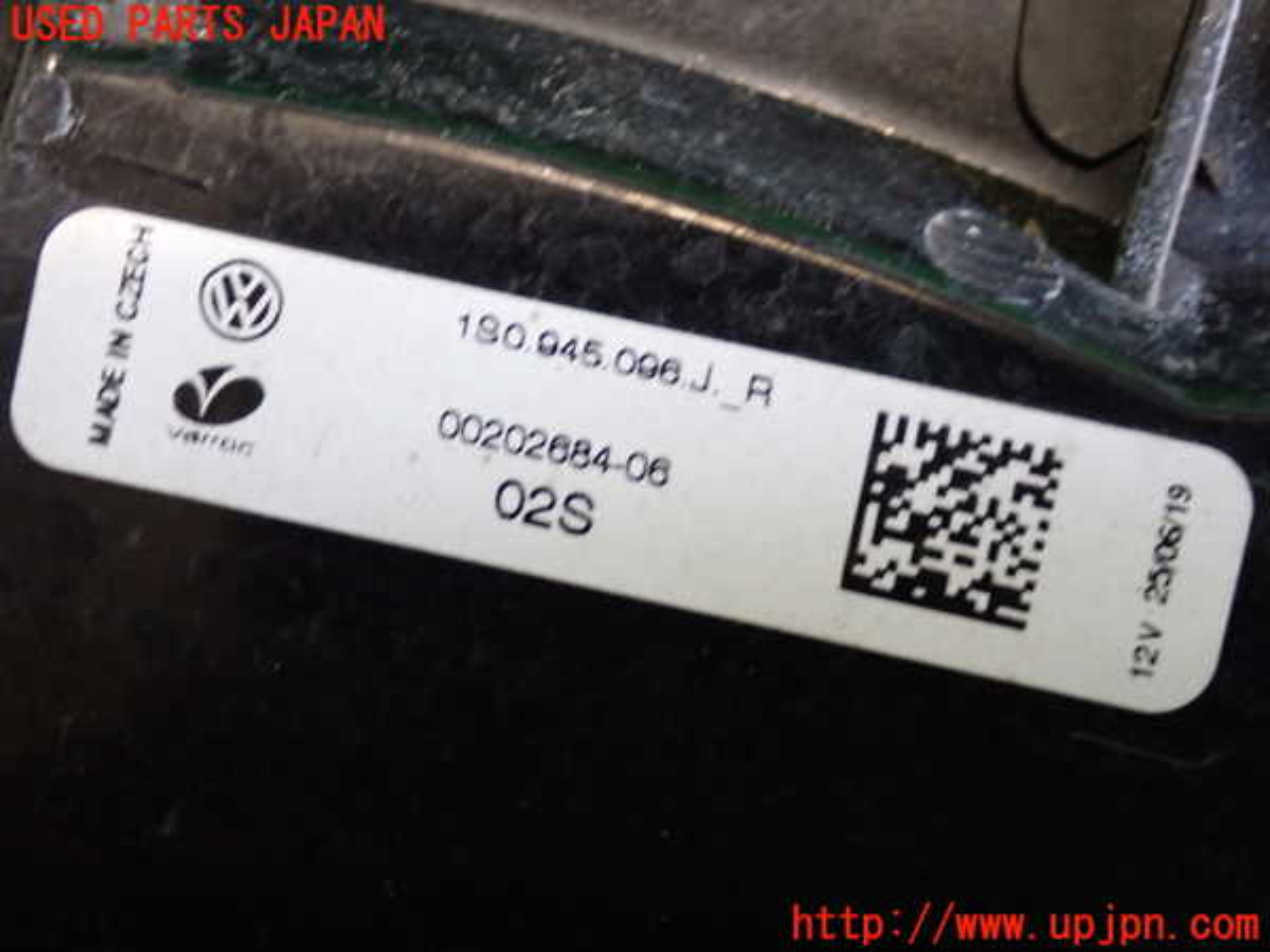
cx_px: 635
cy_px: 476
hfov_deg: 27.4
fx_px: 2605
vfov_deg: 20.7
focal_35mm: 71
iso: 800
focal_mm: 12.73
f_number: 3.9
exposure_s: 1/15
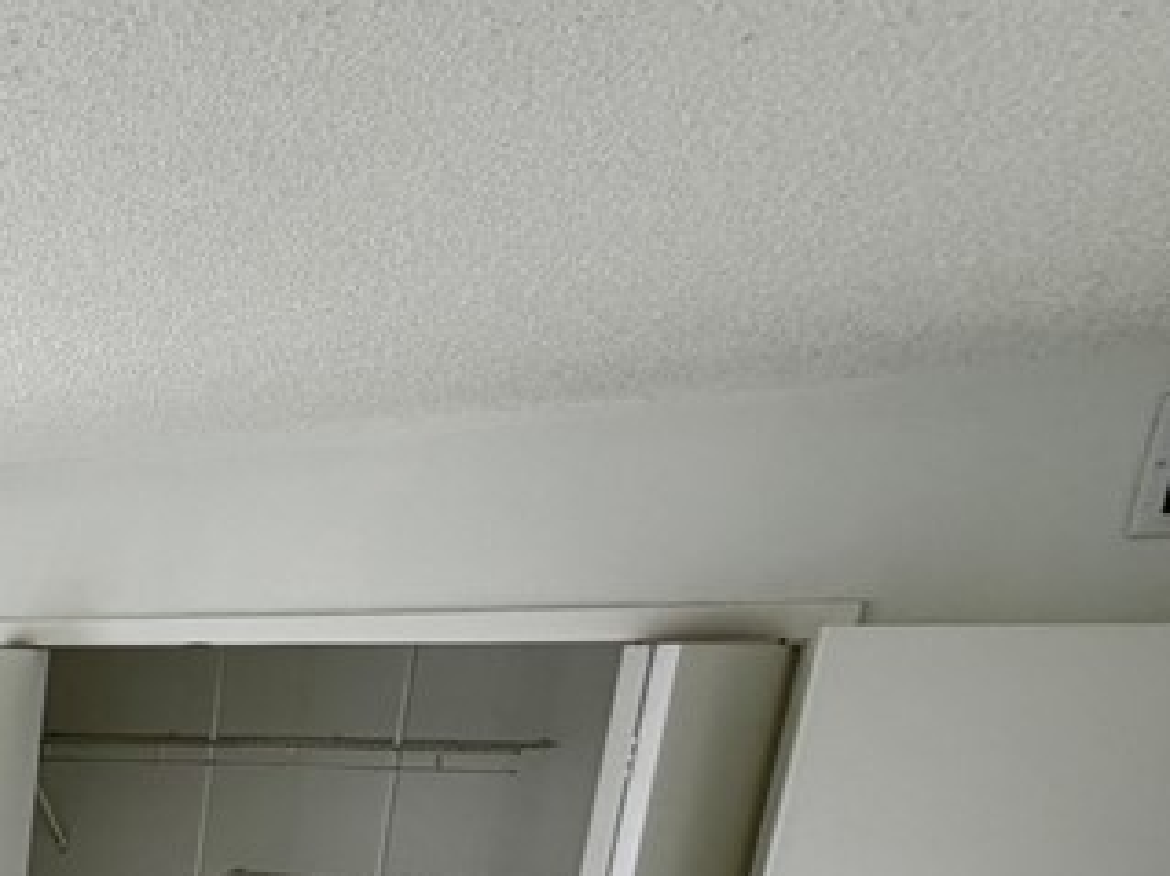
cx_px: -506
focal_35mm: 45
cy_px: 1078
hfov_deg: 29.4
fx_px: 1520
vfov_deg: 27.8
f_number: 2.2
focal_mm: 2.22
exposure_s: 1/121
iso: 160
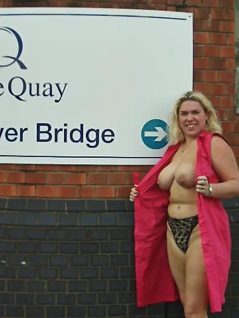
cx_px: 120
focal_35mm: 49
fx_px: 451
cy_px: 159
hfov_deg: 29.7
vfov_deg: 38.9
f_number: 3.1
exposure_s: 1/500
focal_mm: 8.2
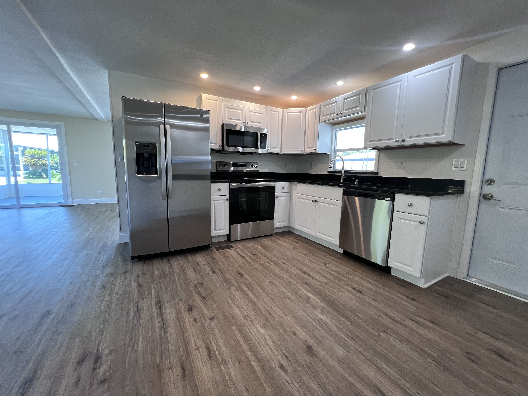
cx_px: 264
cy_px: 198
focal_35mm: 13
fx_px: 198
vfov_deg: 89.9
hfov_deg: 106.2
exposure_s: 1/120
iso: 200
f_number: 1.8
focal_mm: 1.57
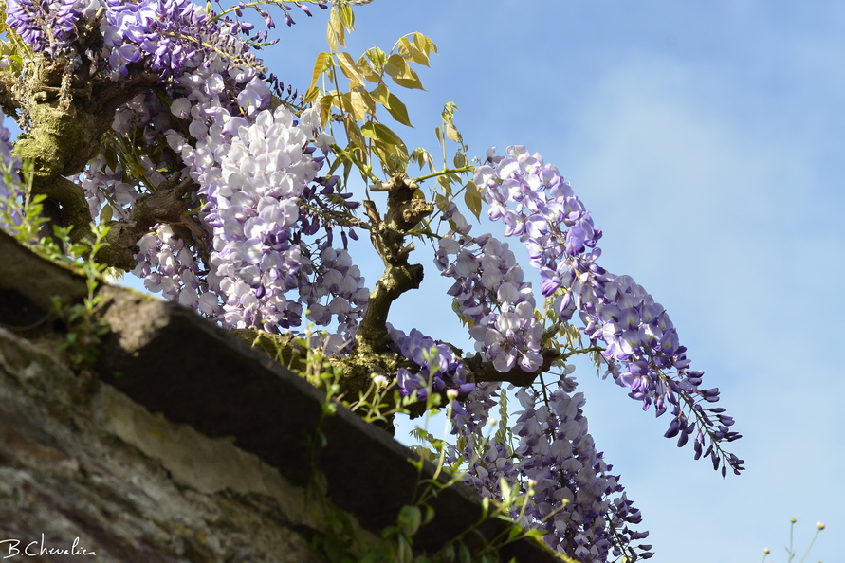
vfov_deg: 10.0
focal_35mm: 137
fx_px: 3215
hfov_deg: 15.0
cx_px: 418
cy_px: 282
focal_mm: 90
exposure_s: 1/1250
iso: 800
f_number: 8
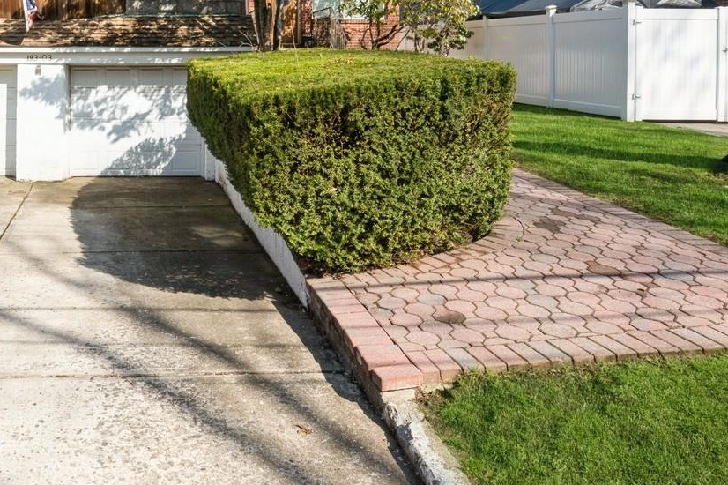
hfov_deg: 55.4
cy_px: 48
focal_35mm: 31
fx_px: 627
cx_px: 130
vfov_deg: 39.3
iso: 640
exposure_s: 1/320
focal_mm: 16
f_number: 14
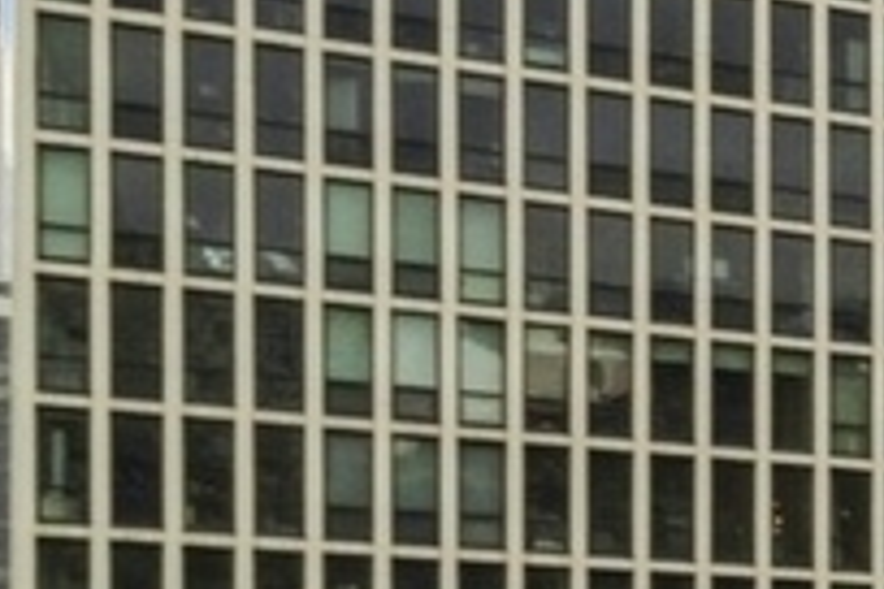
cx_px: 3116
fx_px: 3118
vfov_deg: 10.3
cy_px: 957
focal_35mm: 127
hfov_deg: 9.4
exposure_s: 1/800
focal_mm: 16
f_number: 8
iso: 200
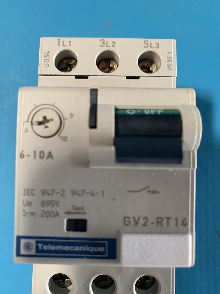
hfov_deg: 53.1
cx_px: 110
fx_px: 220
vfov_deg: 67.3
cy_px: 147
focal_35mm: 26
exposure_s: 1/60
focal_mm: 4.25
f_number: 1.8
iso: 200
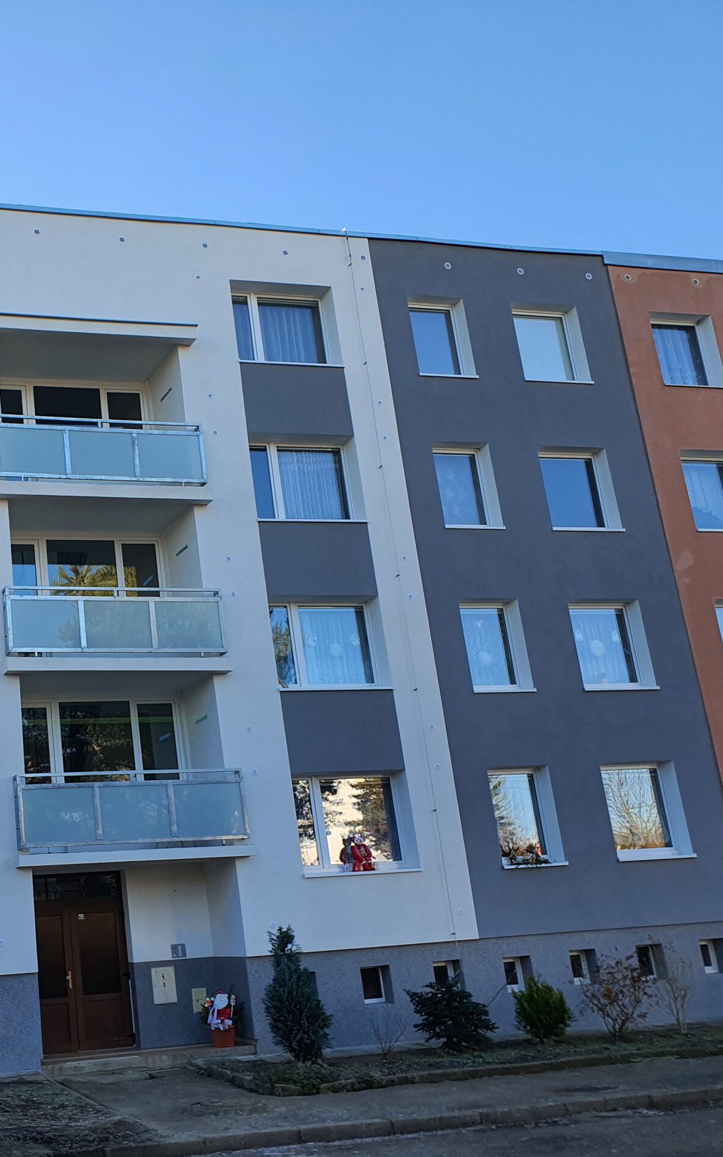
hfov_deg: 32.4
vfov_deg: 52.7
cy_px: 578
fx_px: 1166
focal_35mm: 37
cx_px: 45
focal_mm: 4.3
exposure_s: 1/390
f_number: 2.4
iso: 50
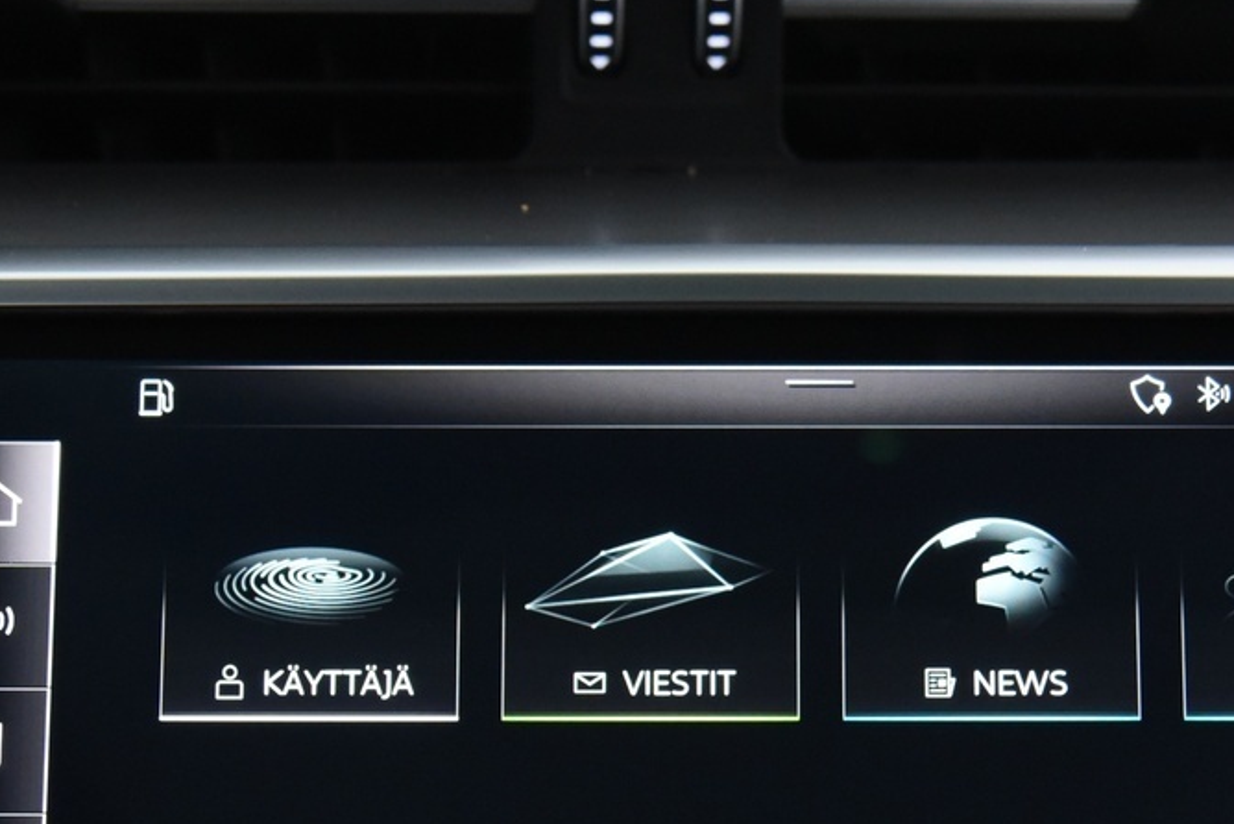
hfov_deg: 22.1
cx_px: 724
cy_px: 691
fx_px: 3155
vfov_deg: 14.8
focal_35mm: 92
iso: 4000
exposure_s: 1/50
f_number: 4
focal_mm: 38
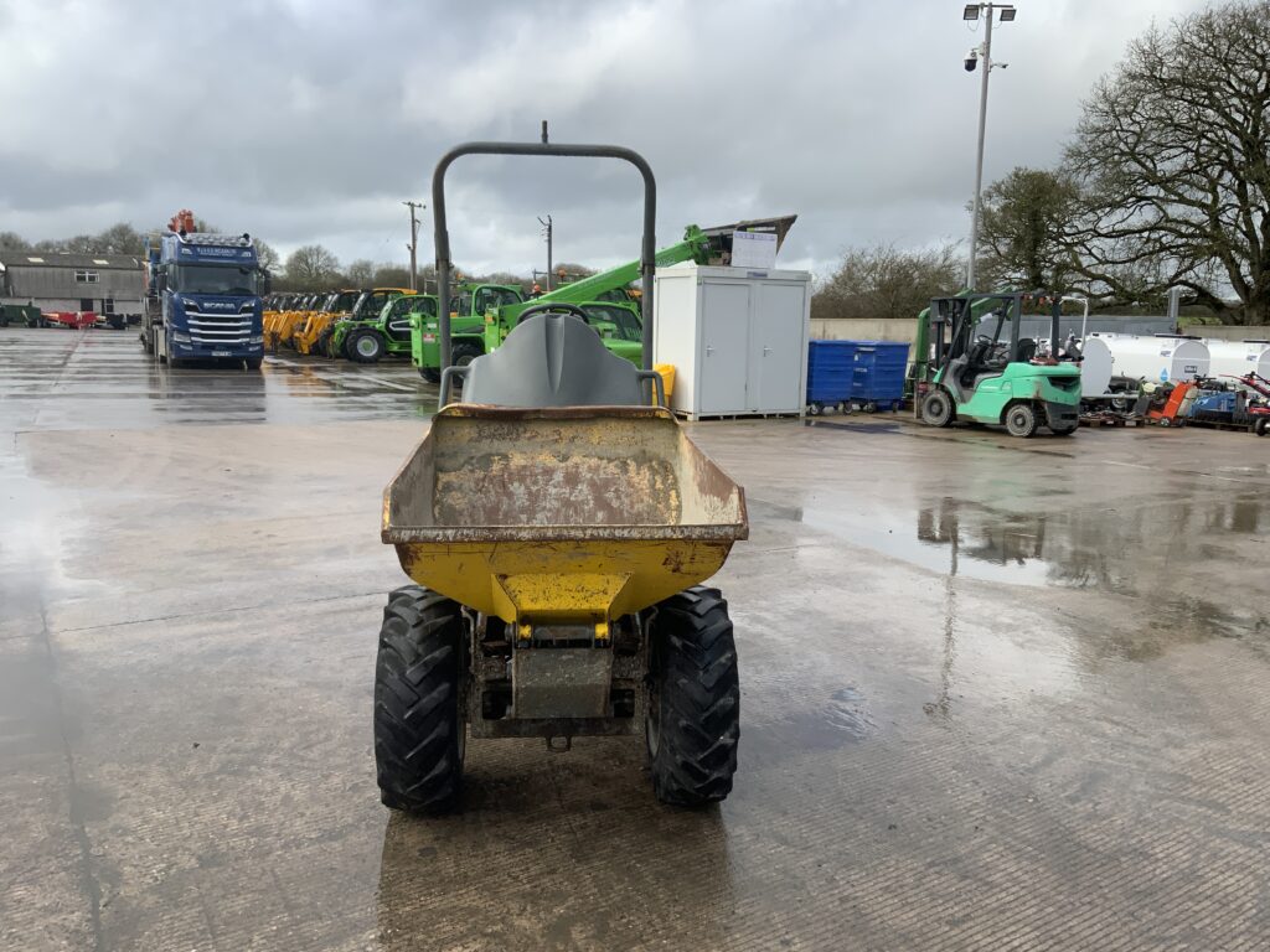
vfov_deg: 48.2
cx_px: 635
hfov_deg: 61.7
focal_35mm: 29
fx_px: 1064
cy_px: 476
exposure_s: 1/1195
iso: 16
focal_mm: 3
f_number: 1.8
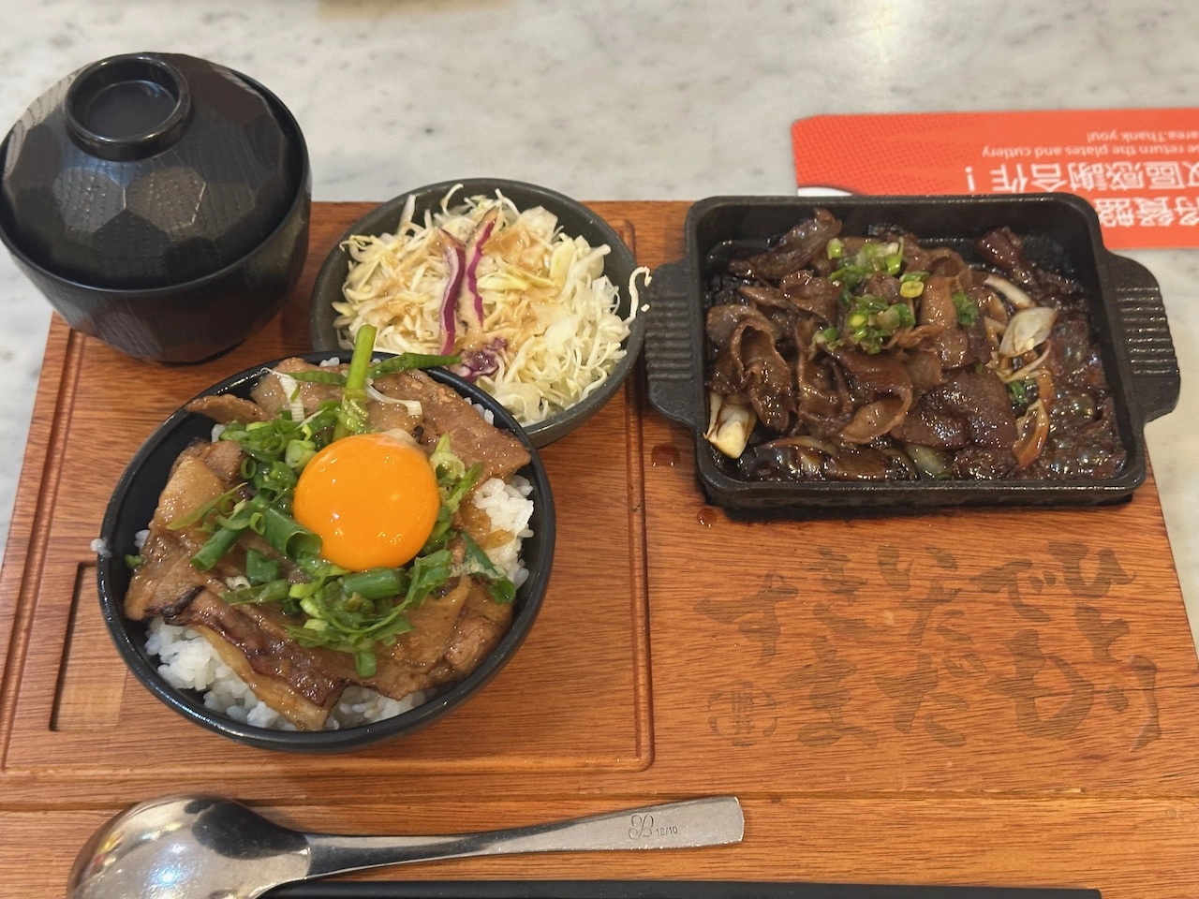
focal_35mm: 48
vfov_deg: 30.3
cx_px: 600
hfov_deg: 39.7
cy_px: 450
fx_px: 1663
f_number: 1.8
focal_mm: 6.9
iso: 320
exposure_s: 1/40
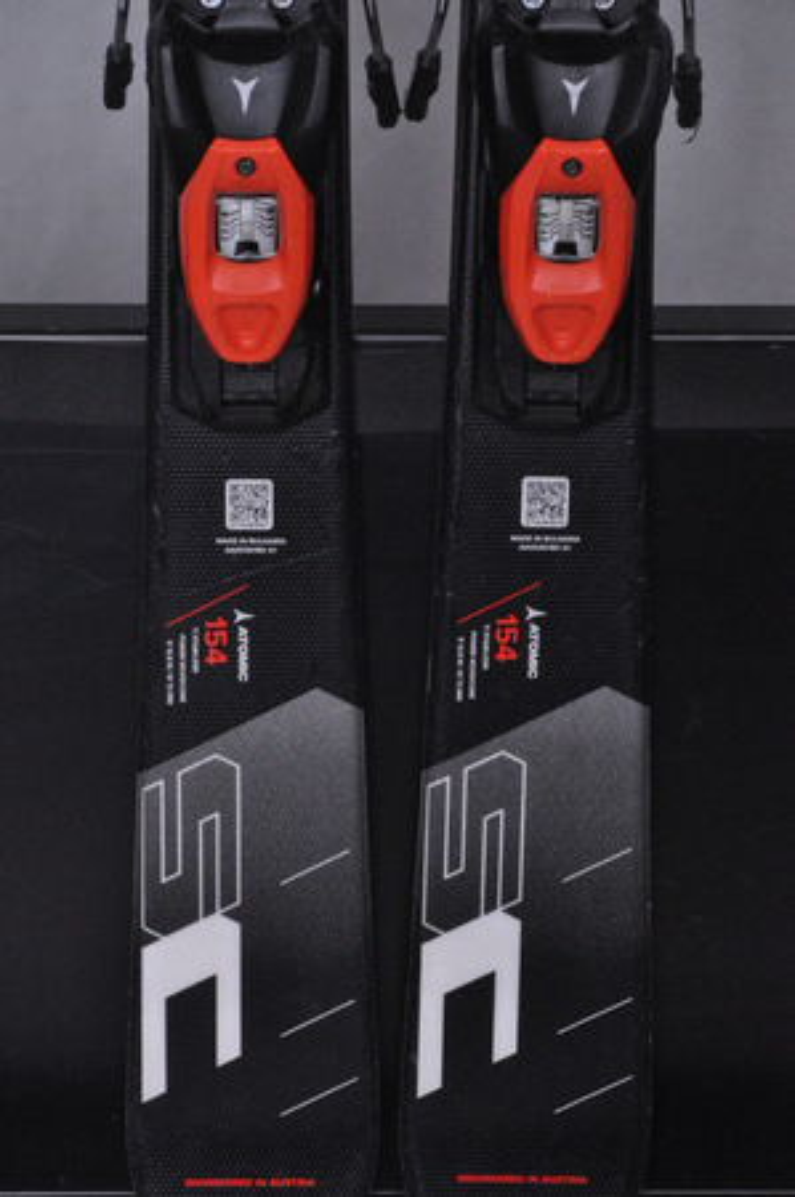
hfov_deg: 10.1
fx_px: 4482
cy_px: 598
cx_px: 398
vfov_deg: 15.2
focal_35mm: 135
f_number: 9.5
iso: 3200
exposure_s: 1/125
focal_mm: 90
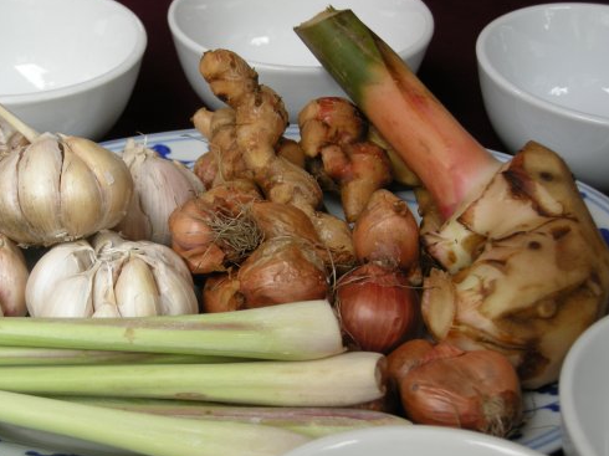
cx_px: 214
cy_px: 271
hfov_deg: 24.0
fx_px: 1424
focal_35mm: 81
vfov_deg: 18.2
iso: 64
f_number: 3.5
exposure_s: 1/62
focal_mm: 12.9
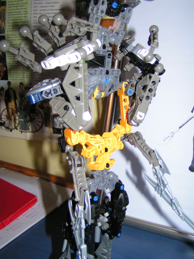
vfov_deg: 49.0
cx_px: 97
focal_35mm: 38
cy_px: 130
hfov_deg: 37.7
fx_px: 284
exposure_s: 1/40
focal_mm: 5.8
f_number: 2.8
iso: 200
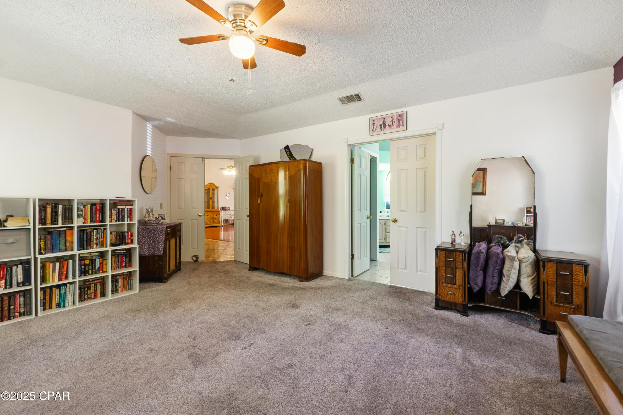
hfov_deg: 100.4
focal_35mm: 15
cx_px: 312
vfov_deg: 77.3
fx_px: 260
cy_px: 208
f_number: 8
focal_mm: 10
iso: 100
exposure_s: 1/5
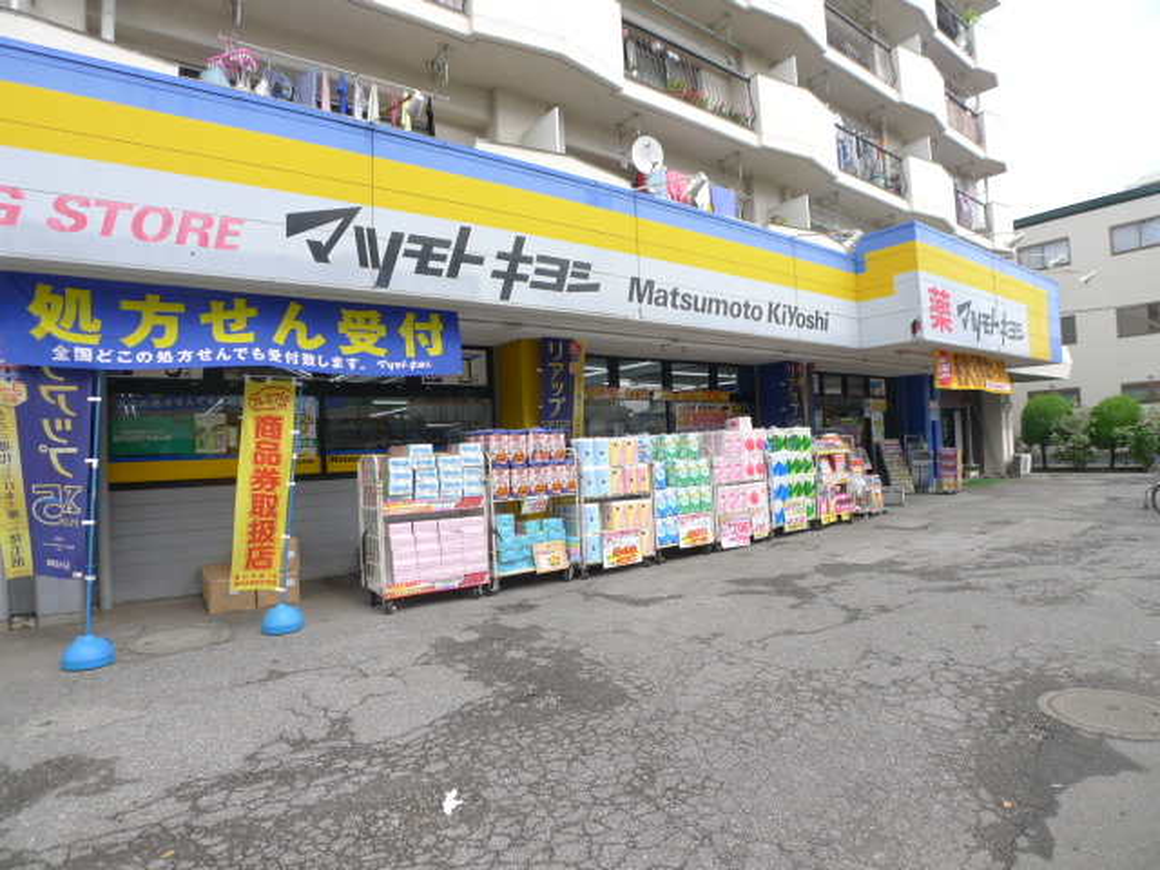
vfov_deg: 71.6
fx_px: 603
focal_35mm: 18
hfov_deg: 87.8
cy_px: 435
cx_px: 580
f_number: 2.8
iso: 80
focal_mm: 3.9
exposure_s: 1/400
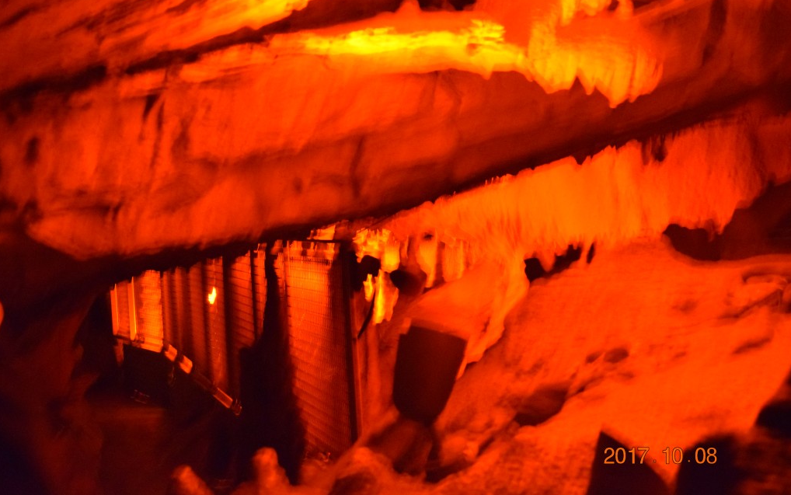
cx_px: 395
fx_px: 1822
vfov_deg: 15.5
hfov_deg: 24.5
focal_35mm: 85
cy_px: 231
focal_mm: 55
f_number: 5.6
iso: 6400
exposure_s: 1/8
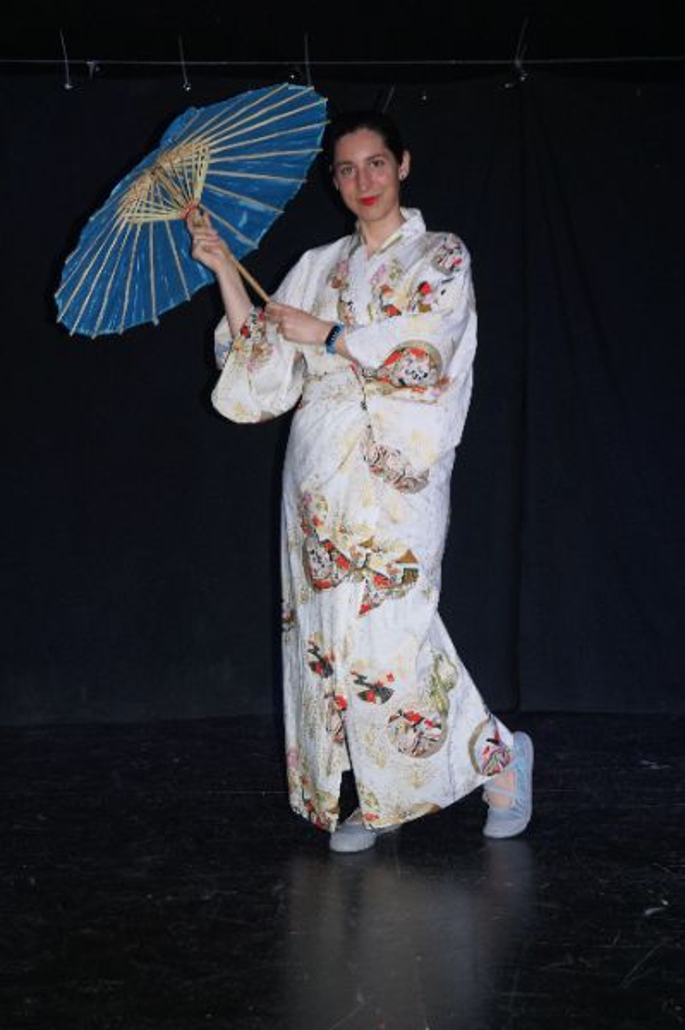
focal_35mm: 52
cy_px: 515
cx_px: 342
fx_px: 1501
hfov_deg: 25.7
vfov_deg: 37.9
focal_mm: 35
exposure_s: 1/125
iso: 800
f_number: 4.5
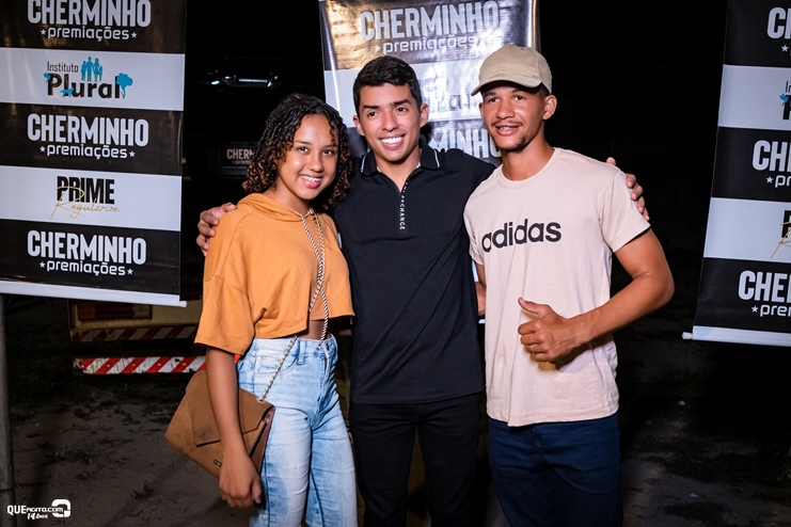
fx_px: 791
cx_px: 396
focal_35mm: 36
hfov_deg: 53.1
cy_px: 264
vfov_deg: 36.9
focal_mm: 24
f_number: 2.8
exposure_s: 1/320
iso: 2000
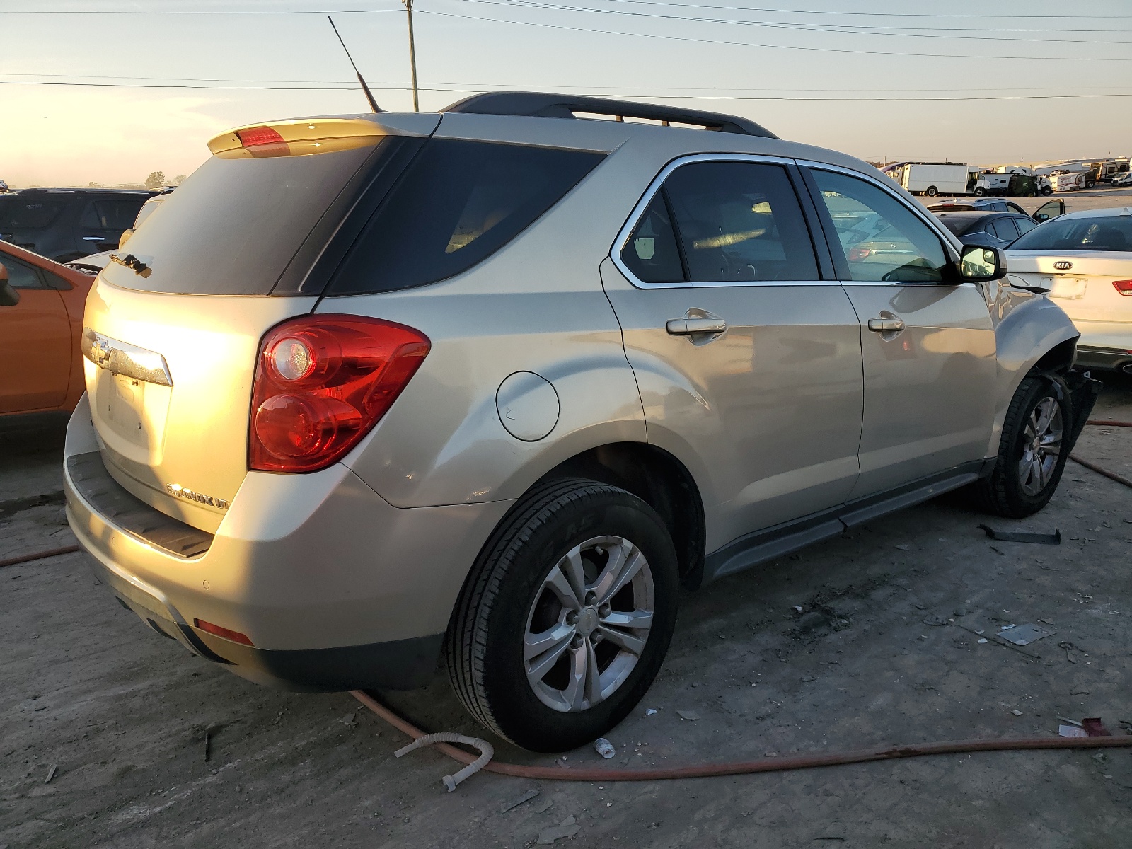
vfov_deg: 53.1
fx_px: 850
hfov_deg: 67.3
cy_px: 424
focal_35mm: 26
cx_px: 566
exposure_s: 1/1000
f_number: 1.5
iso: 50
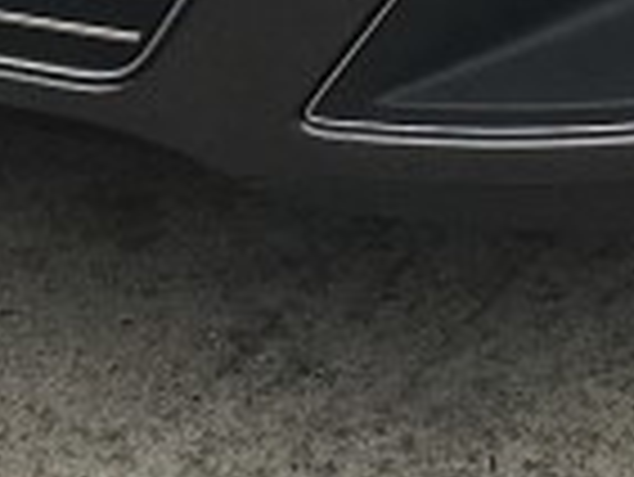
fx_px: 3868
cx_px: 481
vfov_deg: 6.4
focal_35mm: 211
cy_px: -1048
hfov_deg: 9.4
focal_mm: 4.15
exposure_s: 1/409
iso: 25
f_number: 2.2
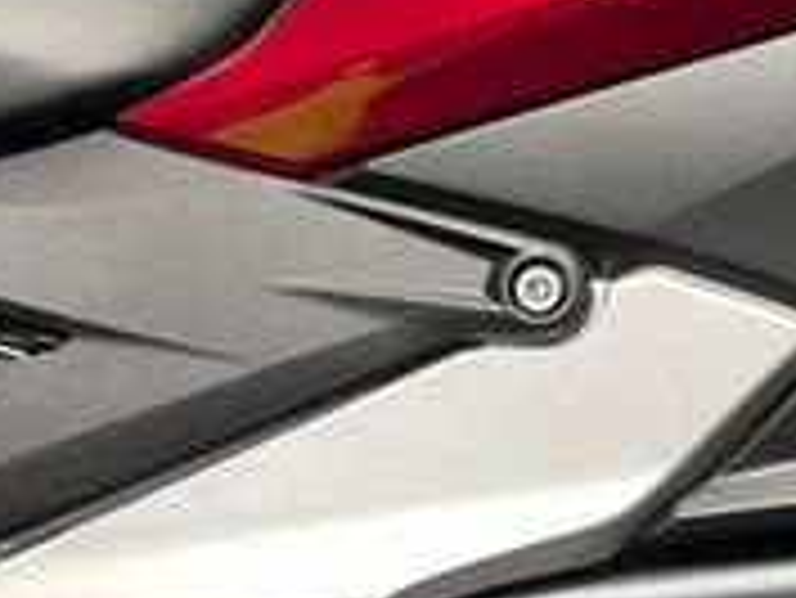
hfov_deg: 19.8
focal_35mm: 94
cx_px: 908
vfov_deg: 15.0
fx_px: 2163
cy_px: 800
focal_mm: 5.1
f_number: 1.6
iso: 320
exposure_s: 1/50
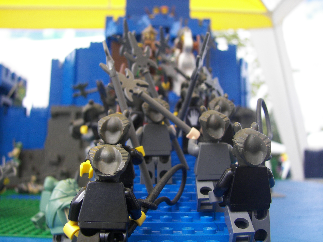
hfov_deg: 51.4
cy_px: 121
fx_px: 336
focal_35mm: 36
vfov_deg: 39.7
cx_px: 162
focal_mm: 6
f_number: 2.8
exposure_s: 1/500
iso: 64
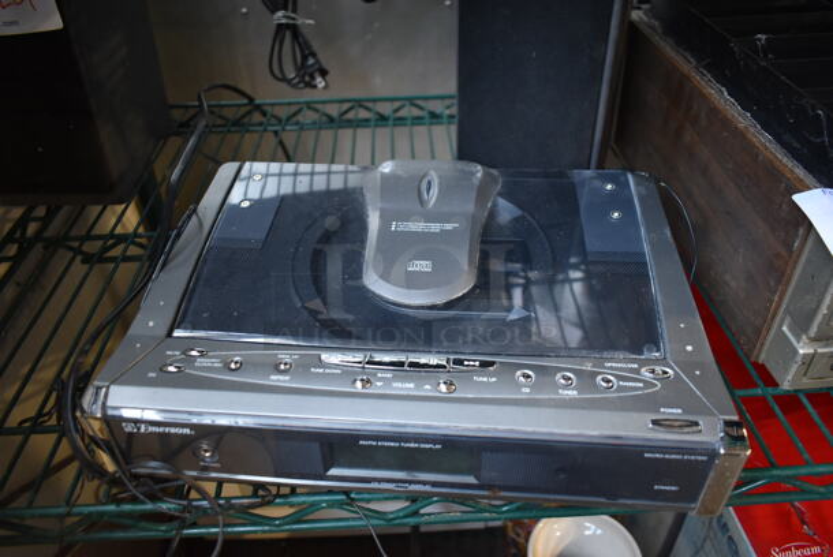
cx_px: 416
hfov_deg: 67.3
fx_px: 625
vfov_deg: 48.0
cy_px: 278
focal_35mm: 27
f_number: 3.5
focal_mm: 18
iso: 1000
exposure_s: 1/30
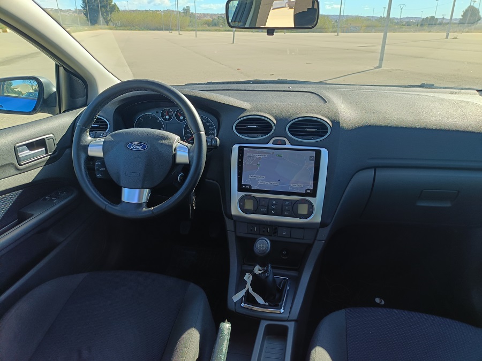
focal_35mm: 25
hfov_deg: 69.4
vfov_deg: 54.9
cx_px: 241
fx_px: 348
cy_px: 180
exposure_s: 1/135
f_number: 1.7
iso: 50
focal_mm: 4.7
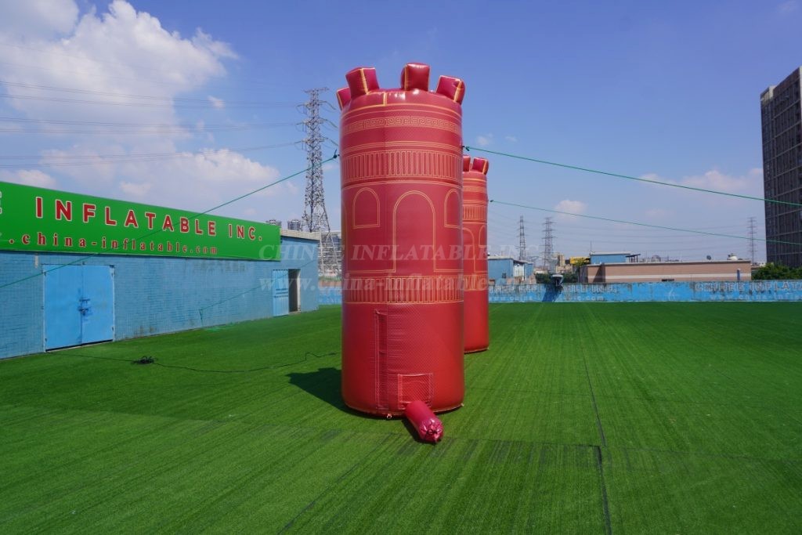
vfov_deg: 53.1
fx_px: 535
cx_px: 401
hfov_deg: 73.7
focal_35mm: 24
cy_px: 268
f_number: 10
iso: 100
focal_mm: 16
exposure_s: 1/250
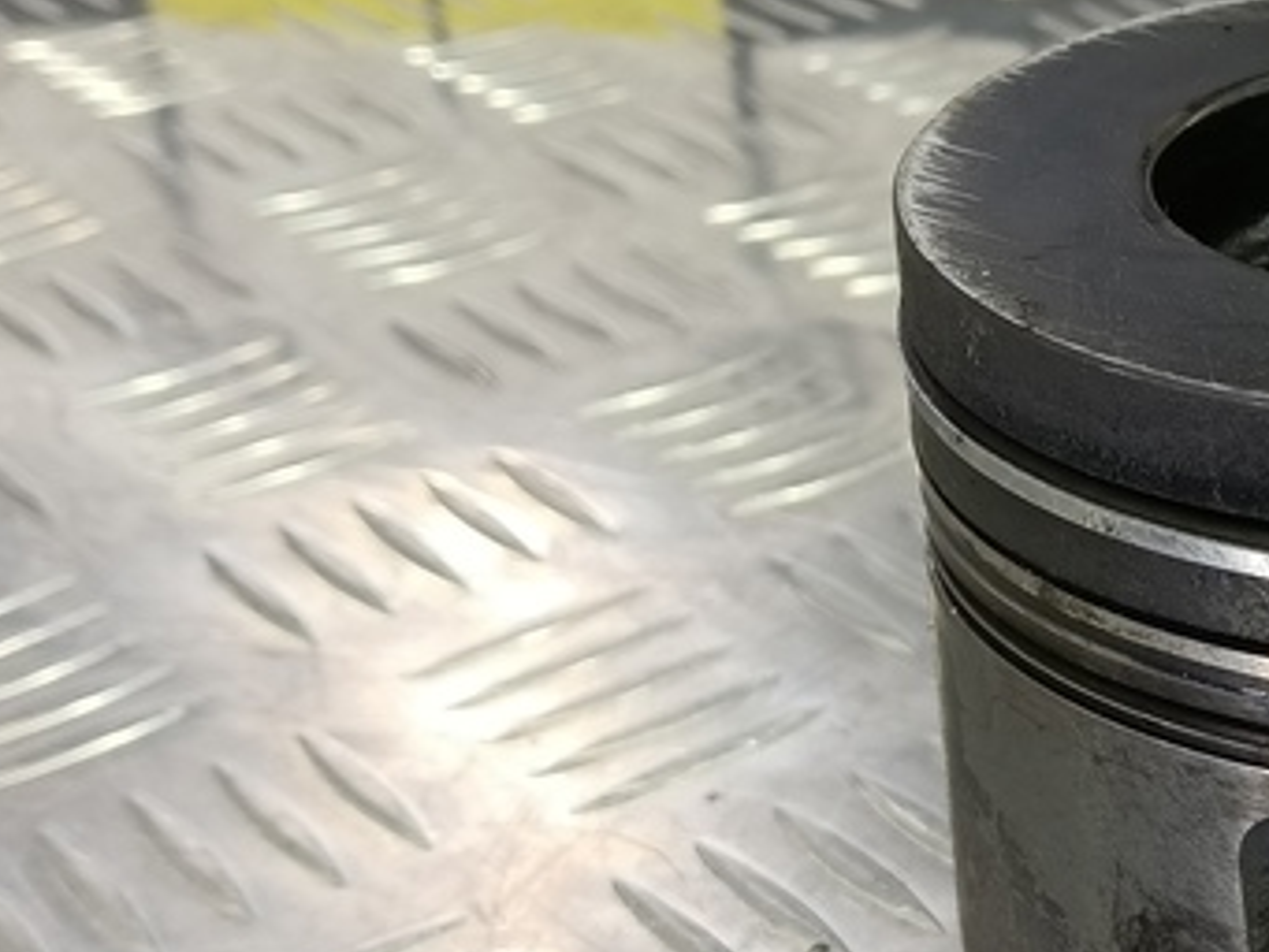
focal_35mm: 69
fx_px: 2530
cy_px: 703
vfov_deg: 21.2
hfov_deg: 25.5
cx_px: 1489
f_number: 1.6
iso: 142
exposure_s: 1/50
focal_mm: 4.11
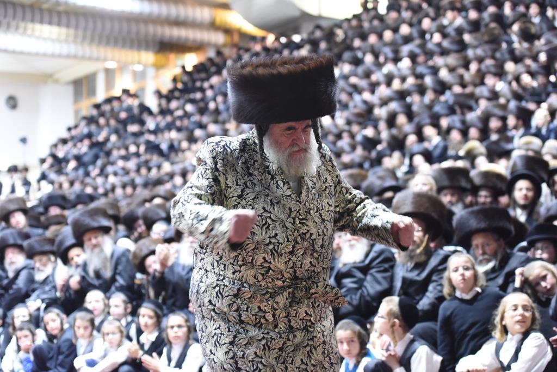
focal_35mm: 70
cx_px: 278
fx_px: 1083
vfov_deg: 19.5
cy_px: 186
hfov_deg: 28.8
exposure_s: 1/80
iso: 4000
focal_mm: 70
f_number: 2.8
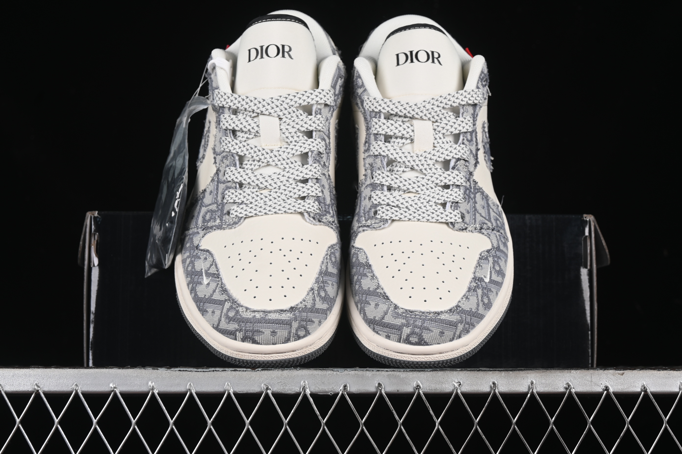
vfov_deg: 18.2
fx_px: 1421
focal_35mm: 75
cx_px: 341
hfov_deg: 27.0
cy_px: 227
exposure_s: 1/80
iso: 160
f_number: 8
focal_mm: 50
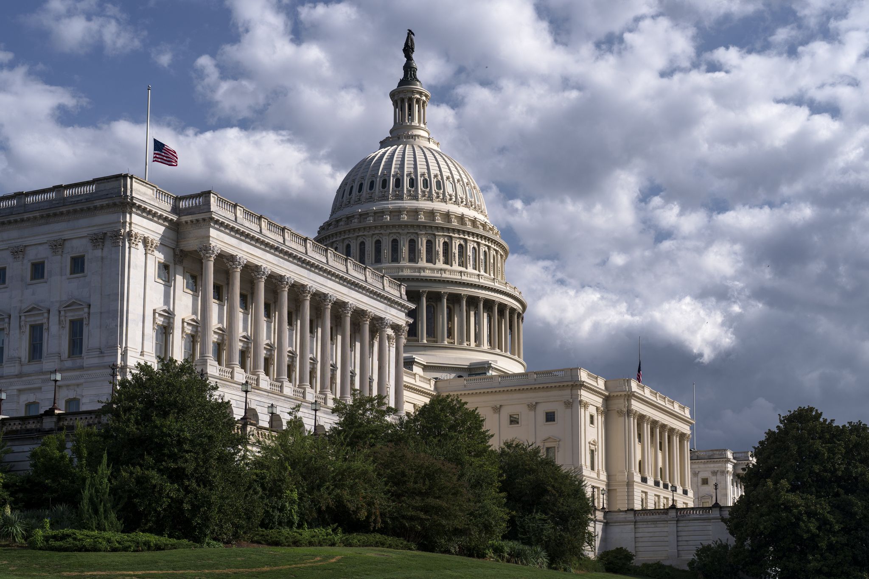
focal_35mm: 50
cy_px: 290
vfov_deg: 27.0
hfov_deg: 39.6
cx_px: 434
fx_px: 1207
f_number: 3.5
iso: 50
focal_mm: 50
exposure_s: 1/1000
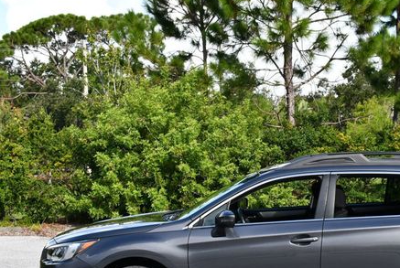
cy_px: 182
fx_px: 879
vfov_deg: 17.3
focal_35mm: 79
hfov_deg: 25.4
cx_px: 292
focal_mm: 27
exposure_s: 1/250
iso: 200
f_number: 8
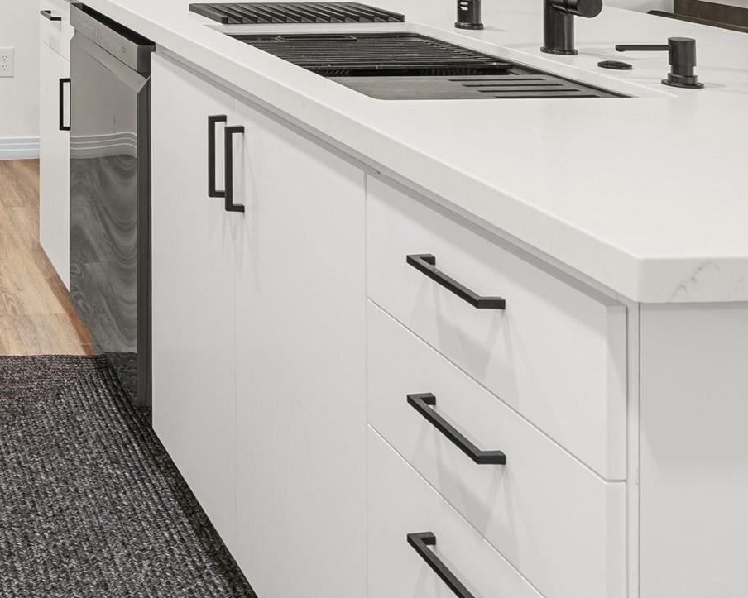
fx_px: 1129
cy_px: -197
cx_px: -128
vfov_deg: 25.3
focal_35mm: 51
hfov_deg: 31.3
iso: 100
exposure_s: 2
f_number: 9
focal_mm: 16
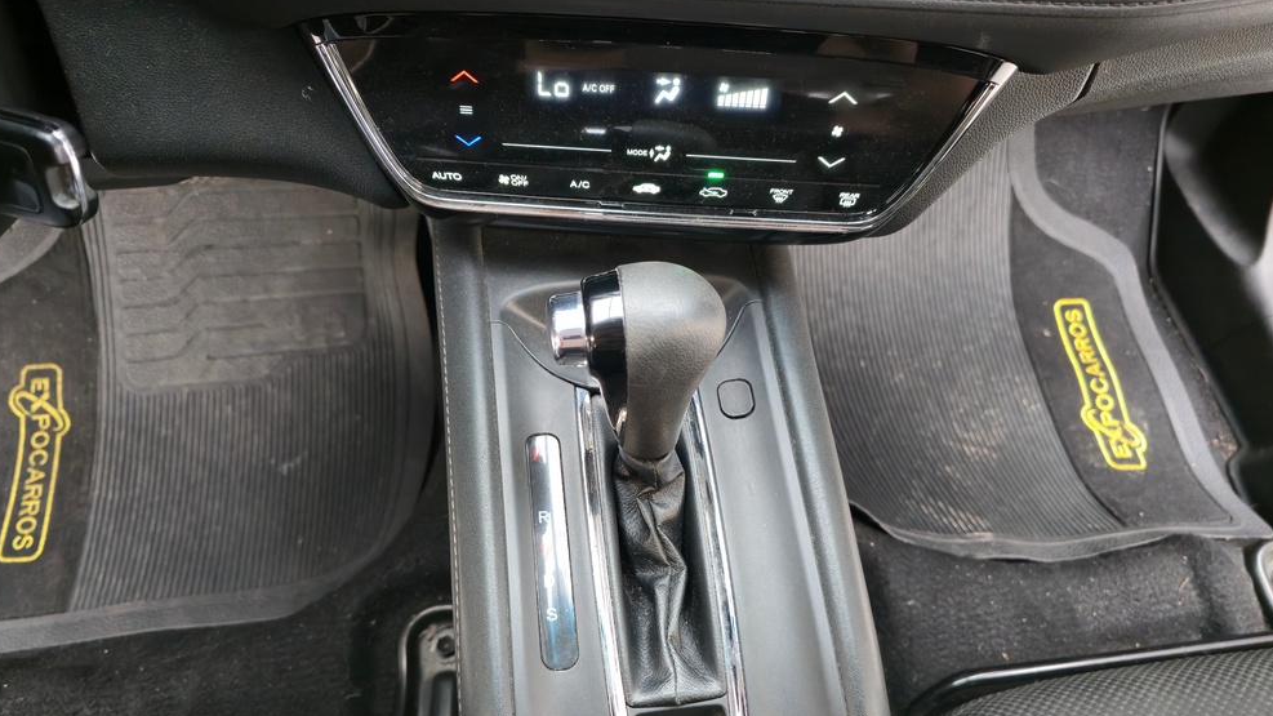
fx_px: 878
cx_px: 622
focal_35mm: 26
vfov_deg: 44.2
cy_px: 421
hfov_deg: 71.9
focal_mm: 6.3
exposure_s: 1/50
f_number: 1.7
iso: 640
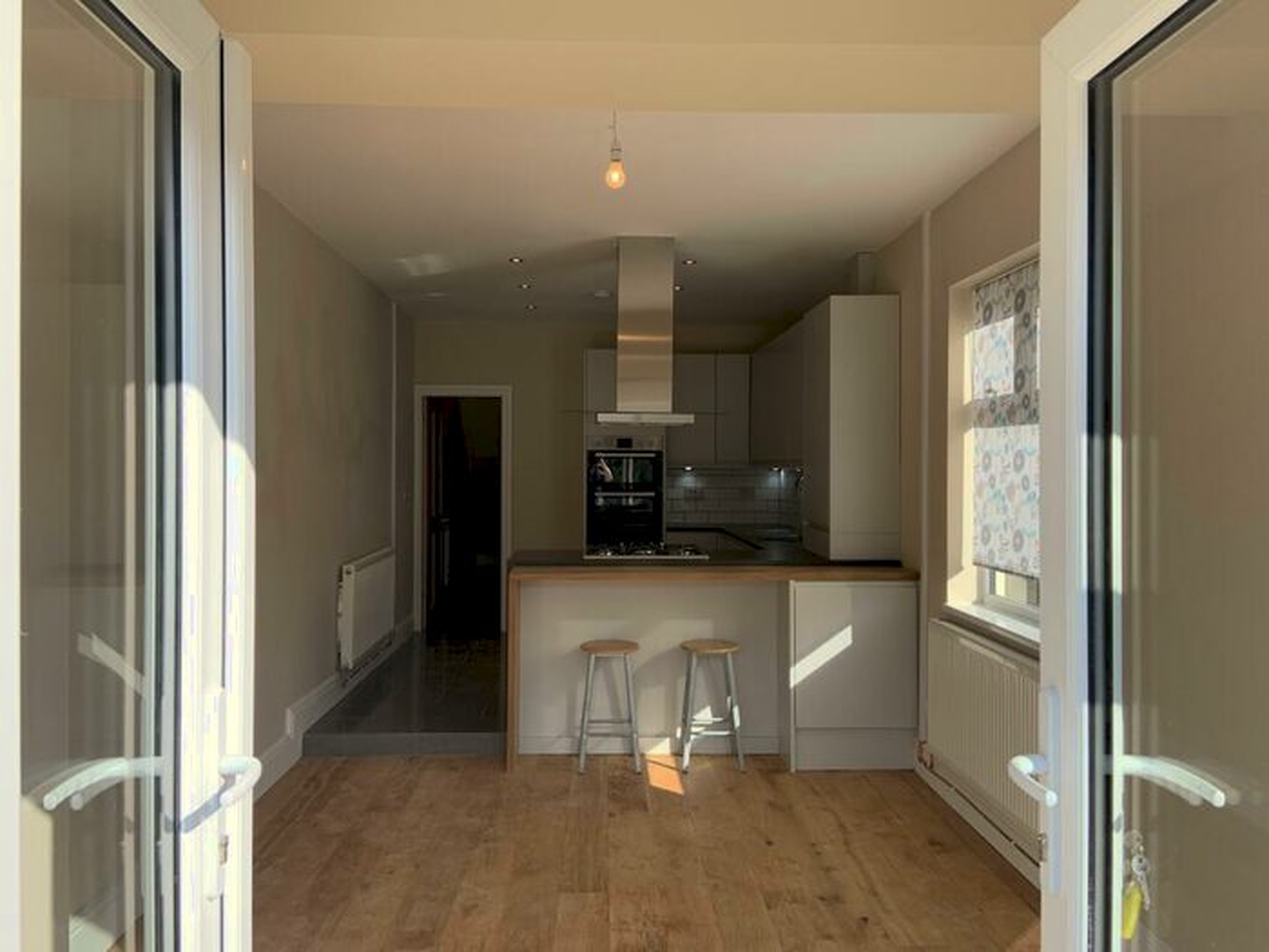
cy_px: 476
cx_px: 634
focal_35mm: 26
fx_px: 953
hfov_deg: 67.3
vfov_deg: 53.1
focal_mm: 4.25
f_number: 1.8
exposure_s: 1/512
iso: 25
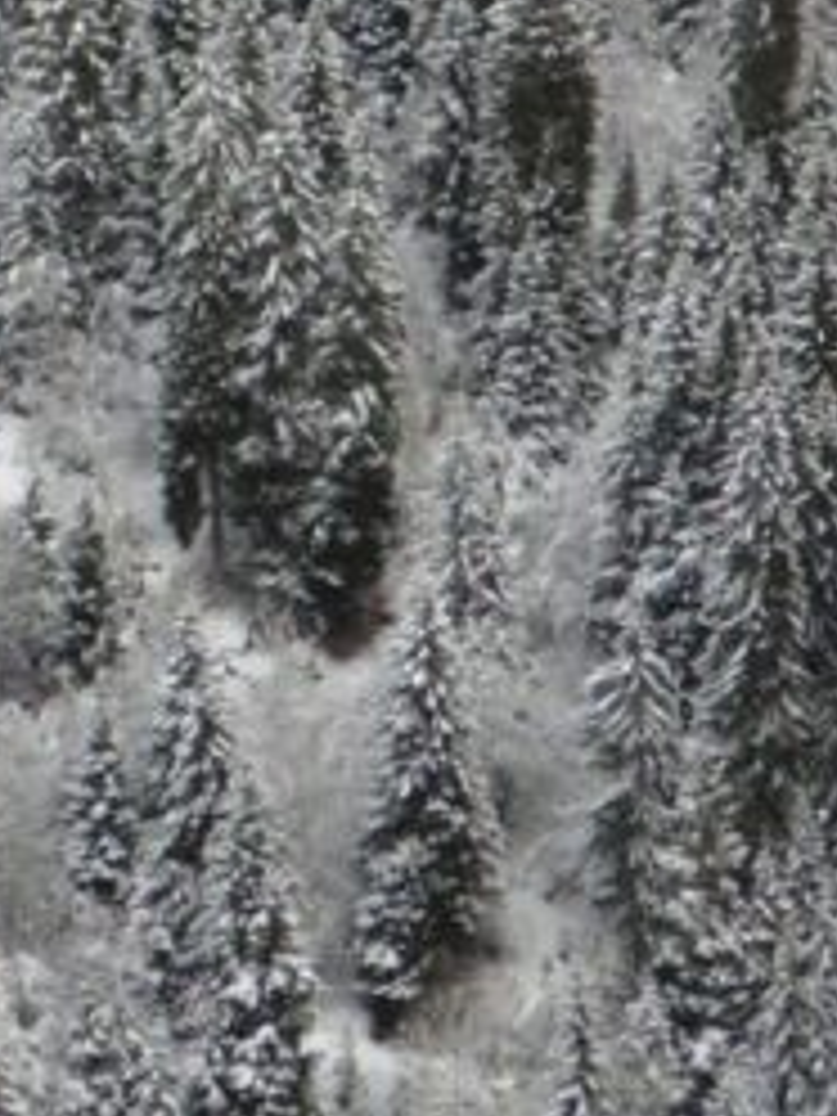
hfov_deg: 8.1
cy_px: 256
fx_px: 5868
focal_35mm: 182
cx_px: 153
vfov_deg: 10.8
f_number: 4.3
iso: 100
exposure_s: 1/200
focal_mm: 7.8
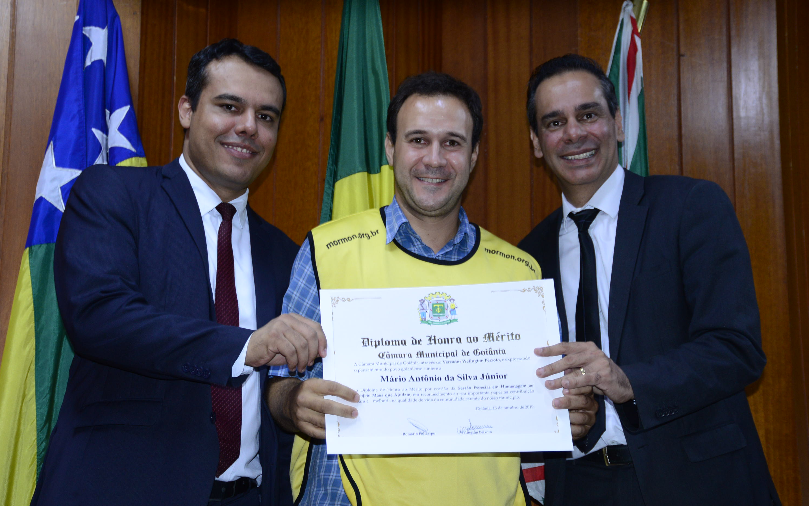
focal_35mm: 67
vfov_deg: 19.4
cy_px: 267
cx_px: 404
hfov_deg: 30.6
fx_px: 1477
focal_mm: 65
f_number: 5
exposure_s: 1/60
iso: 1600
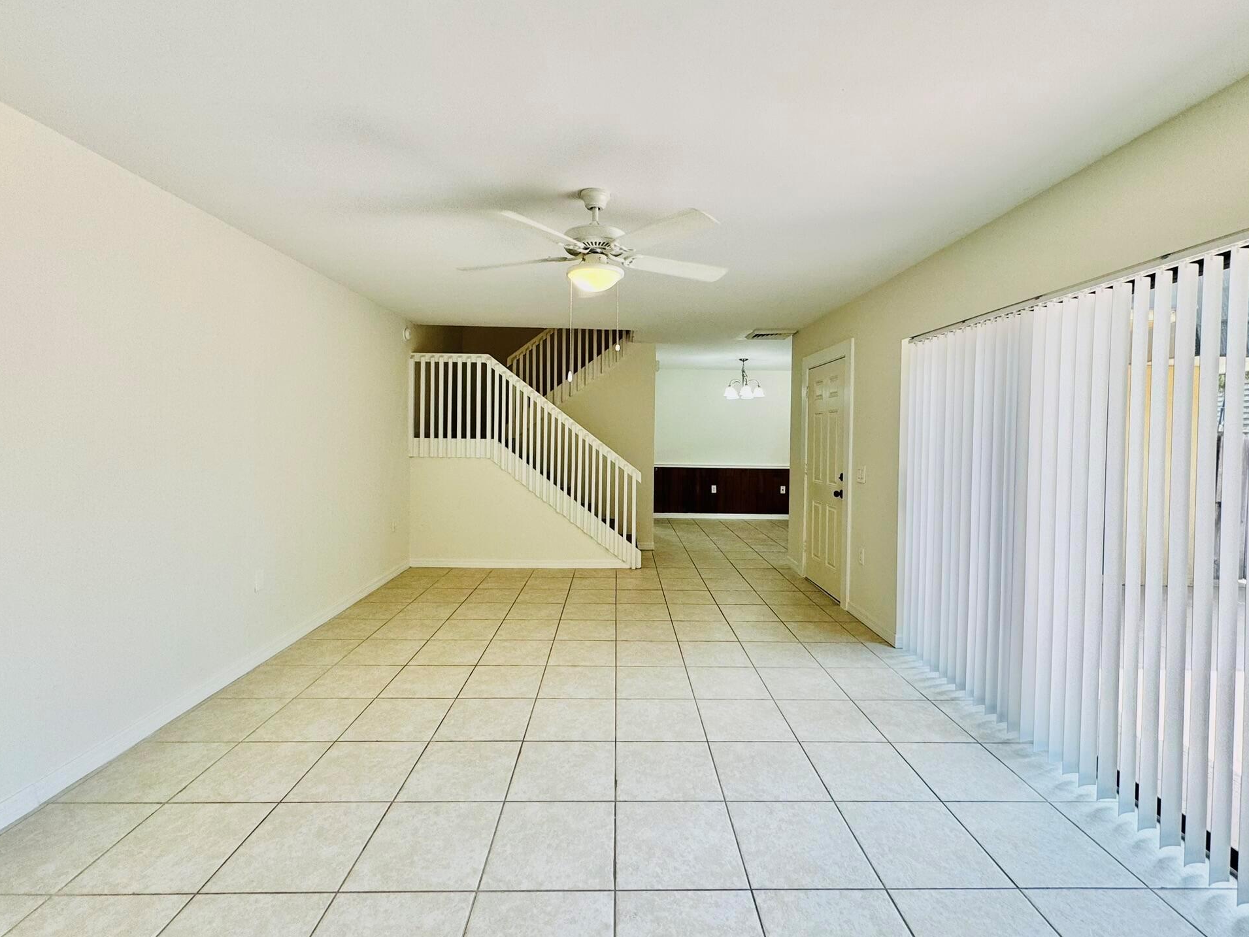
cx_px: 641
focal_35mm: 15
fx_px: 541
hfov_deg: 98.1
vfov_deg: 81.7
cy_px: 448
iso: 100
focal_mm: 2.22
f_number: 2.2
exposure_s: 1/120
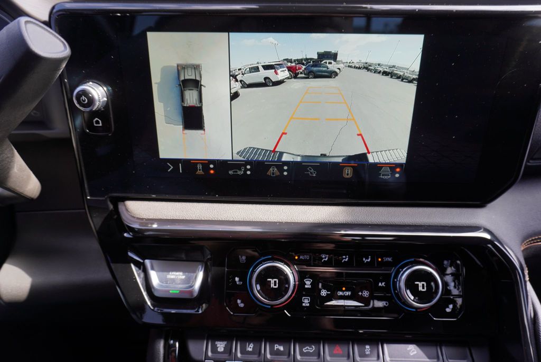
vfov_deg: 53.2
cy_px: 181
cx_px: 270
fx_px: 361
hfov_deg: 73.7
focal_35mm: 24
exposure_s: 1/60
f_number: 4
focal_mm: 16
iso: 100
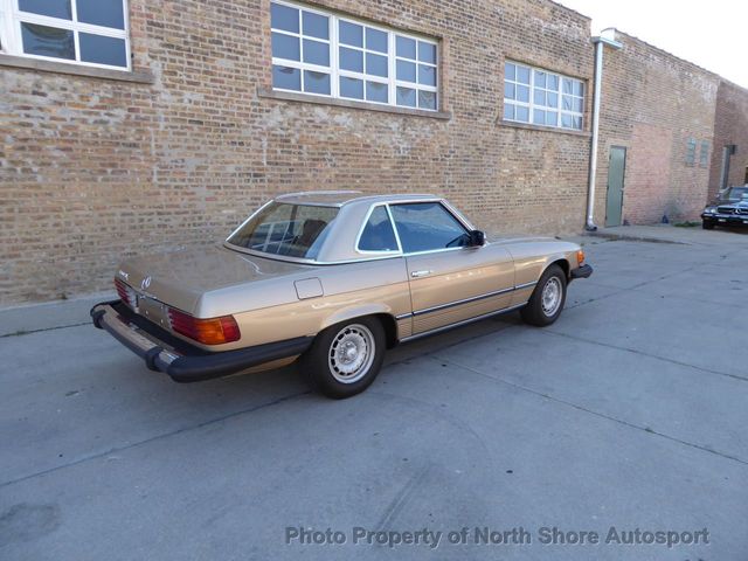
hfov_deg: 69.4
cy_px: 280
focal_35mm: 25
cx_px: 374
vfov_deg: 54.9
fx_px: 540
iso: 100
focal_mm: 4.3
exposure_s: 1/160
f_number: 3.3
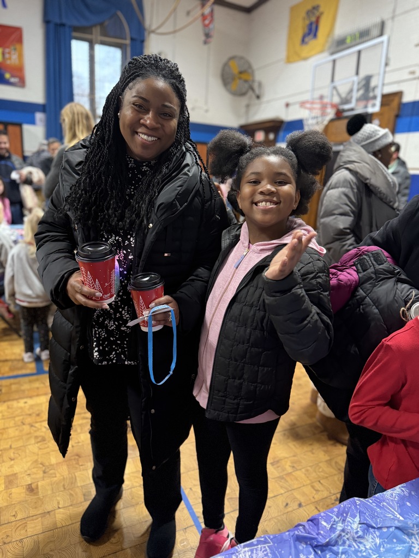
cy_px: 279
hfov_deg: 56.8
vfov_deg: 71.6
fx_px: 387
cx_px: 210
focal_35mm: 24
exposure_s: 1/40
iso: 640
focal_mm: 6.76
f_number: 1.78
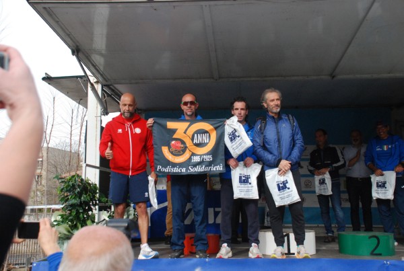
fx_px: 472
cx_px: 202
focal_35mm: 42
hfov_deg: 46.3
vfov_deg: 32.0
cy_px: 136
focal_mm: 28
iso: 1000
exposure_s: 1/1250
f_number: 5
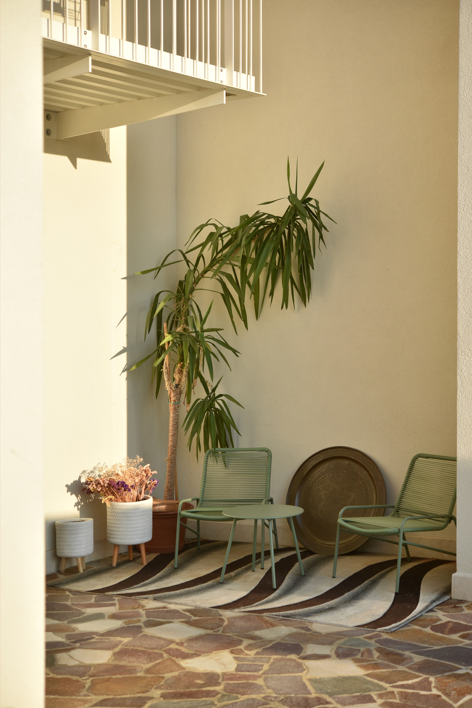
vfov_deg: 33.4
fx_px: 1179
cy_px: 354
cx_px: 236
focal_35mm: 60
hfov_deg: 22.6
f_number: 3.5
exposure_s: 1/2000
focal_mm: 60
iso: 320
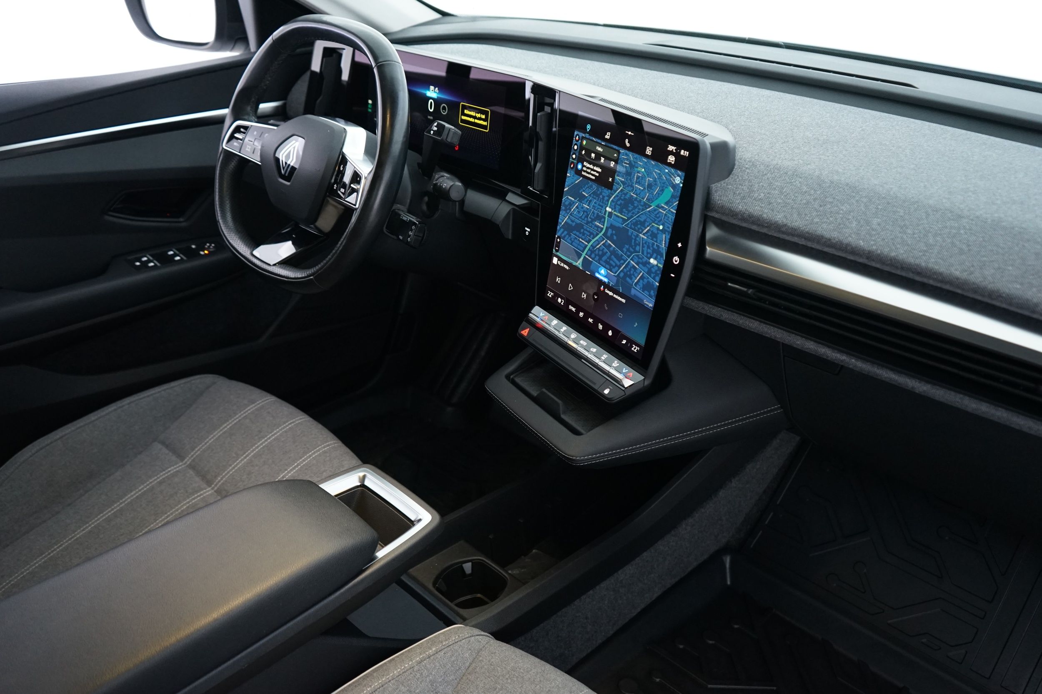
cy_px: 347
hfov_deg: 63.7
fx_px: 839
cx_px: 521
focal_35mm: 29
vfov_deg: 45.0
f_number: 4
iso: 2000
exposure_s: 1/15
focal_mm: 29
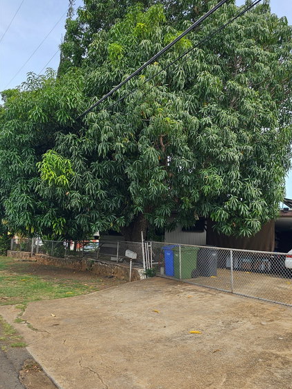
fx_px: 315
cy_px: 220
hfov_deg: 49.4
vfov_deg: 63.2
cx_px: 177
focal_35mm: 28
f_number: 1.7
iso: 10
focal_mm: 6.3
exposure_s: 1/409
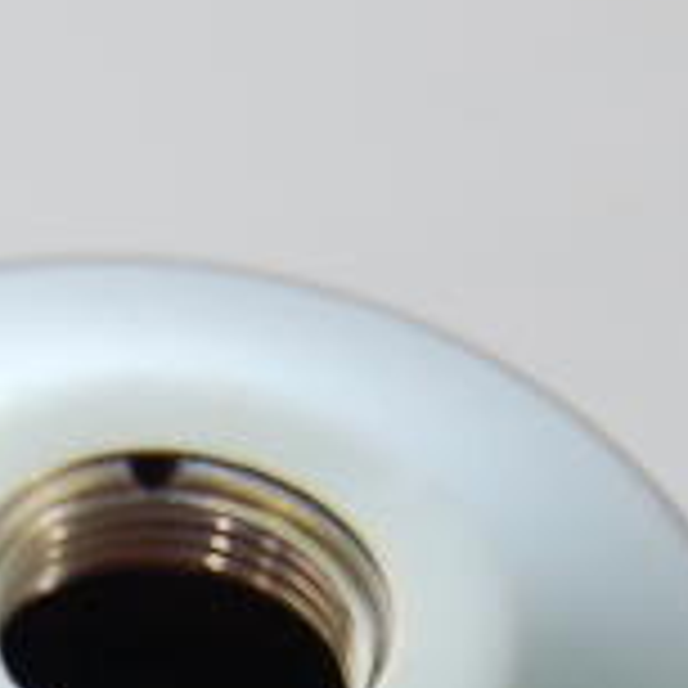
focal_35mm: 341
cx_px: -724
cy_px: 1423
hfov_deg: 5.0
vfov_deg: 5.0
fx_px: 7668
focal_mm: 40
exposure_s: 1/100
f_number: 5
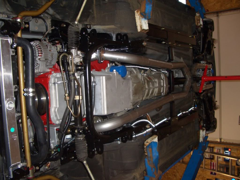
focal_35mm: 35
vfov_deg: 40.7
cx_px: 120
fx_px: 243
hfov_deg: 52.6
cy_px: 90
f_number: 2.6
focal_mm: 5.8
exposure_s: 1/60
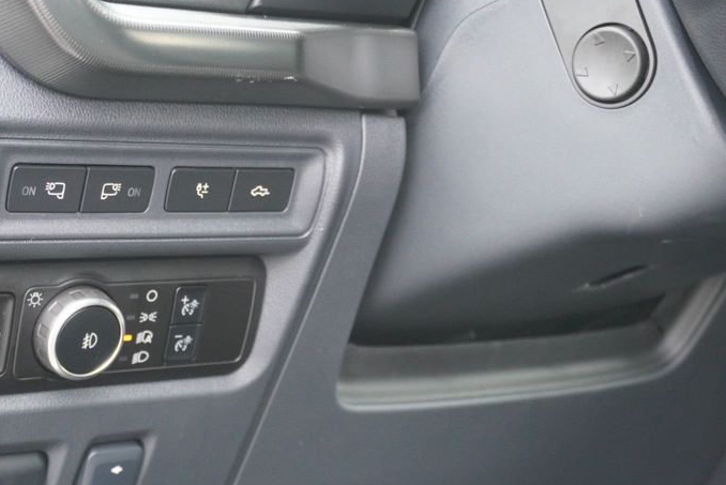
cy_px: 302
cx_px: 281
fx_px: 1508
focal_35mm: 75
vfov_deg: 18.2
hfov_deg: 27.0
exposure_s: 1/160
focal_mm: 33
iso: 2500
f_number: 5
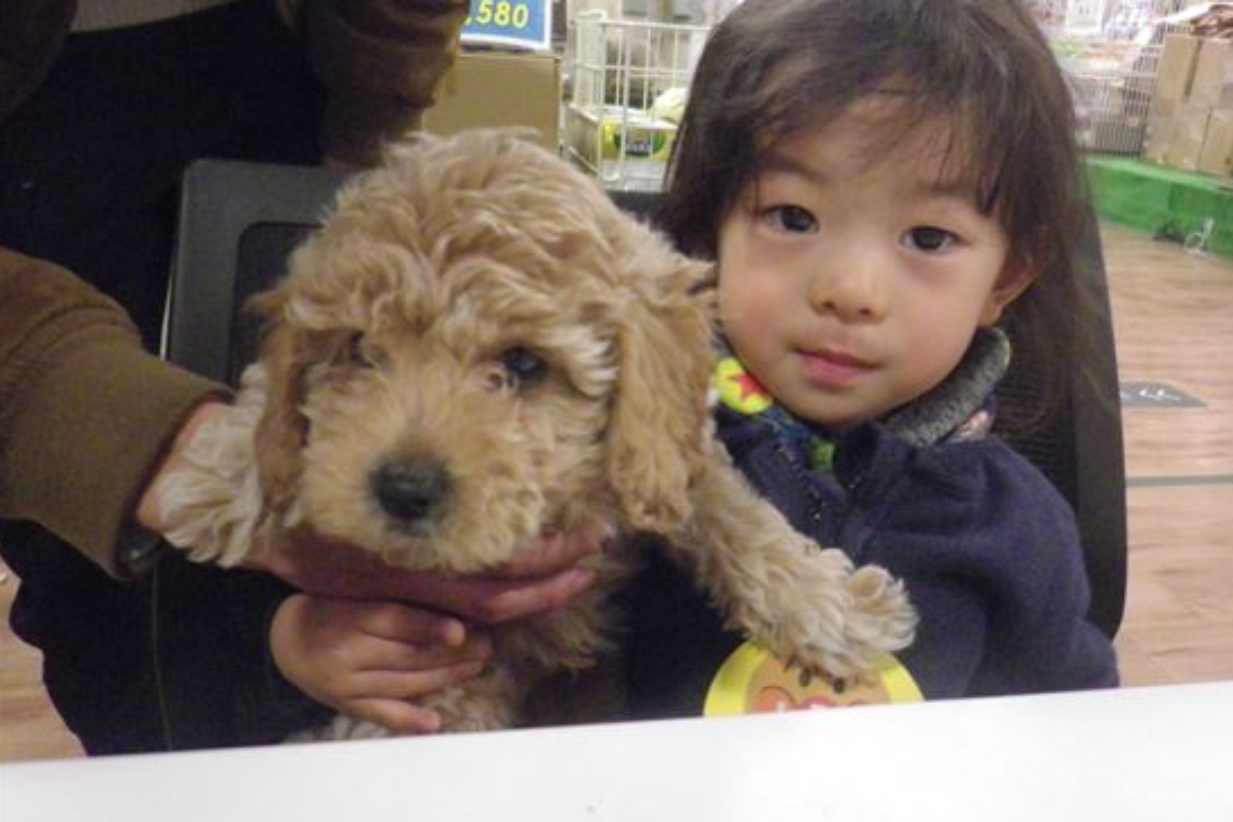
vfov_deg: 41.1
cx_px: 668
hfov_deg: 58.6
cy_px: 418
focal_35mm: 32
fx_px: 1096
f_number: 3.2
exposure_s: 1/50
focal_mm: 5
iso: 800
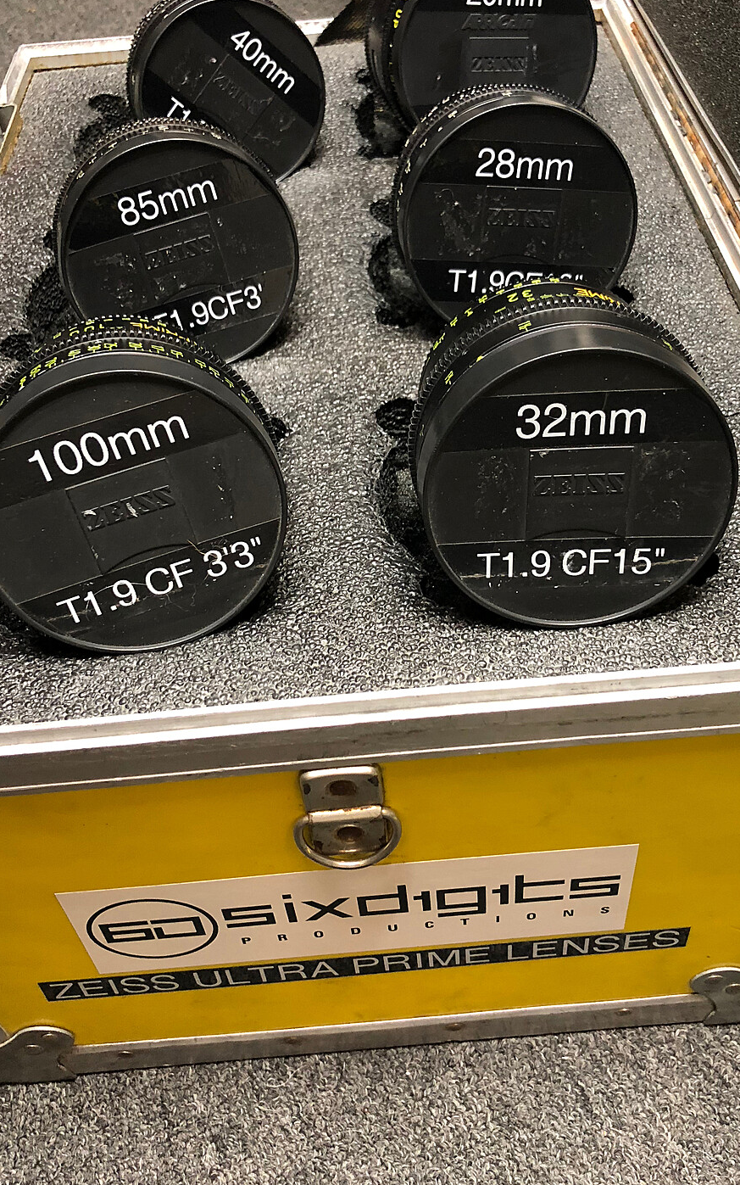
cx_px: 385
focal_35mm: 34
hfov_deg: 37.3
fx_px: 1097
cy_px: 545
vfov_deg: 56.6
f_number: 1.8
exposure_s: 1/15
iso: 80
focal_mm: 3.99
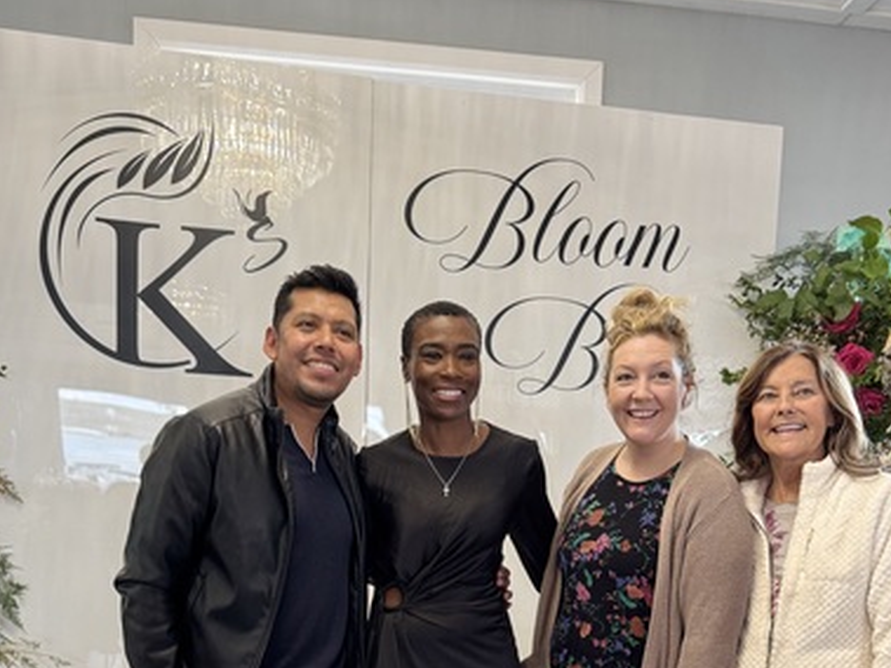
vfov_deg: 35.4
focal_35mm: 38
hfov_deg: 49.0
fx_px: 978
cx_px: 430
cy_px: 607
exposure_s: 1/60
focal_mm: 6.76
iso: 125
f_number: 1.78
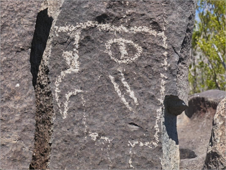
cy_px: 85
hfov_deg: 16.4
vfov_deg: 12.4
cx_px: 113
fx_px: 784
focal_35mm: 120
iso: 200
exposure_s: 1/400
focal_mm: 60
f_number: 8
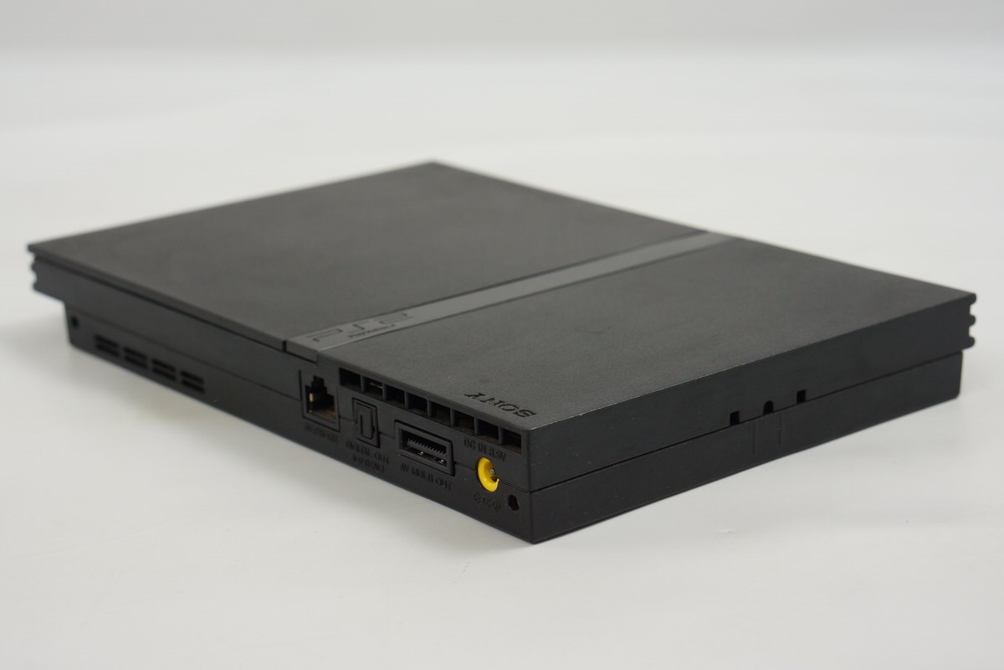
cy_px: 335
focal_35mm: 75
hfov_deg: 27.0
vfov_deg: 18.2
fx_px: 2092
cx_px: 502
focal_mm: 50
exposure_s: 1/80
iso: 500
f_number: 6.3
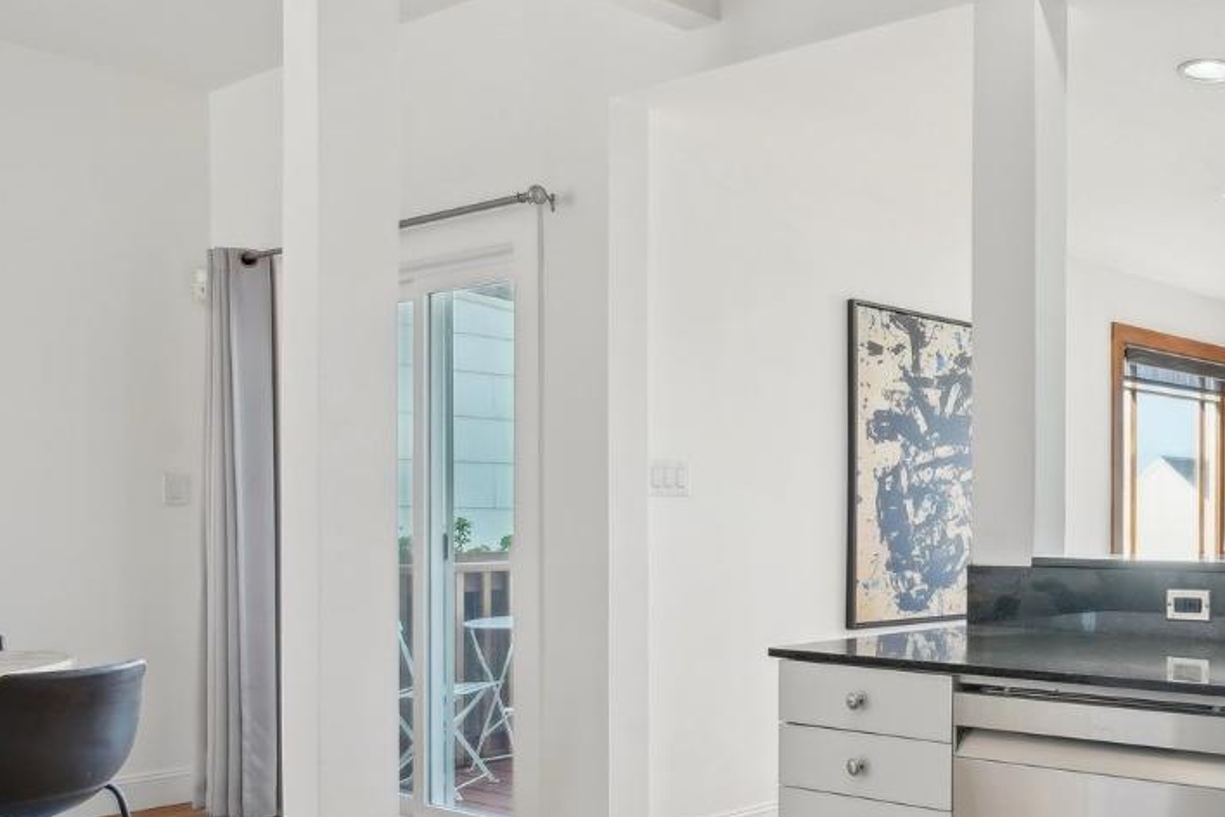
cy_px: 487
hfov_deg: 45.3
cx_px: 1211
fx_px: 1225
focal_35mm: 36
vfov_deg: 36.7
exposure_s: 1/20
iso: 400
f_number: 8
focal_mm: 17
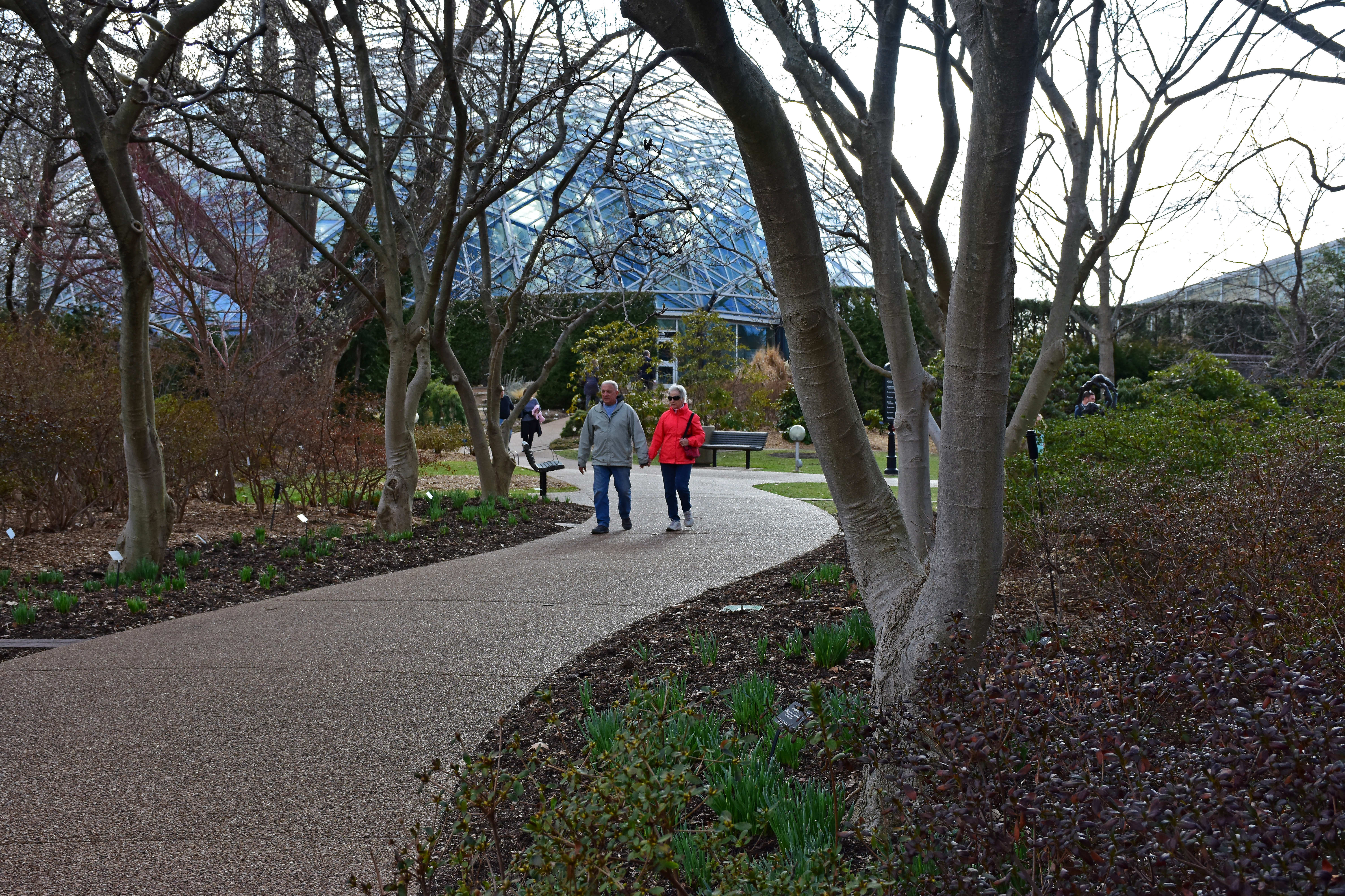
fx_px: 1961
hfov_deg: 37.9
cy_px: 448
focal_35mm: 52
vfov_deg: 25.8
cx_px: 672
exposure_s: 1/400
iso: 560
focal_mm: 35
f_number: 8
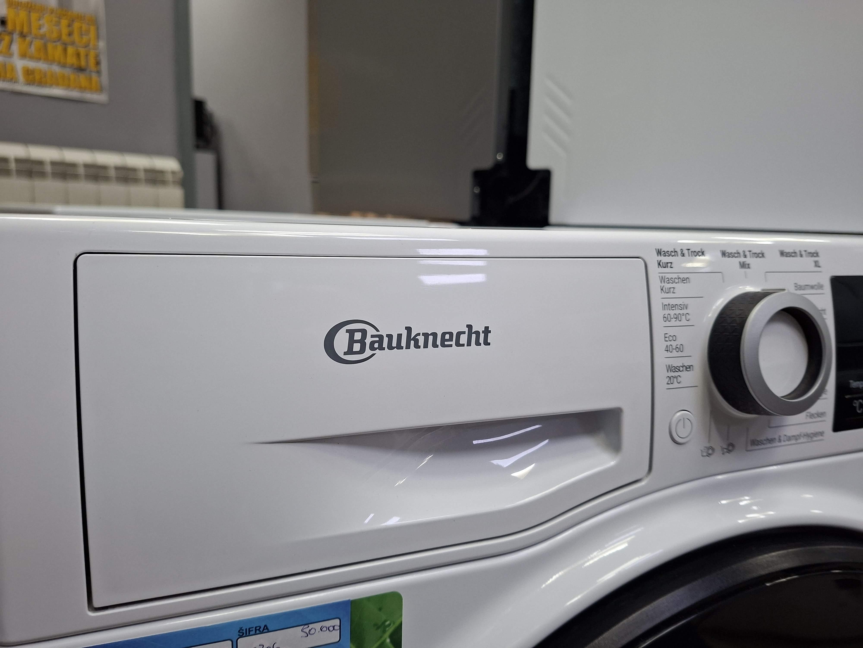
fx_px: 573
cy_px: 324
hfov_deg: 73.9
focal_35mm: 23
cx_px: 432
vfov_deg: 58.9
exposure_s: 1/100
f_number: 1.8
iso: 200
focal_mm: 5.54
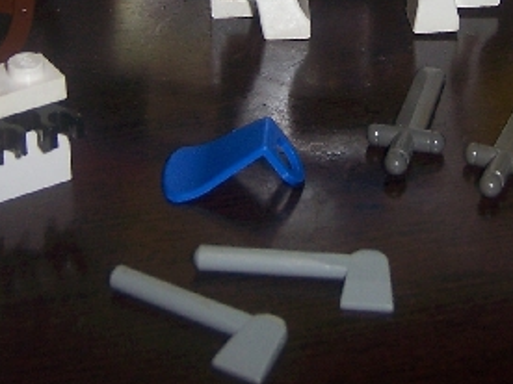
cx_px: 330
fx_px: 1497
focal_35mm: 101
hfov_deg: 19.4
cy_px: -87
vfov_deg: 14.2
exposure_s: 1/60
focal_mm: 6.2
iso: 80
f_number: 2.8
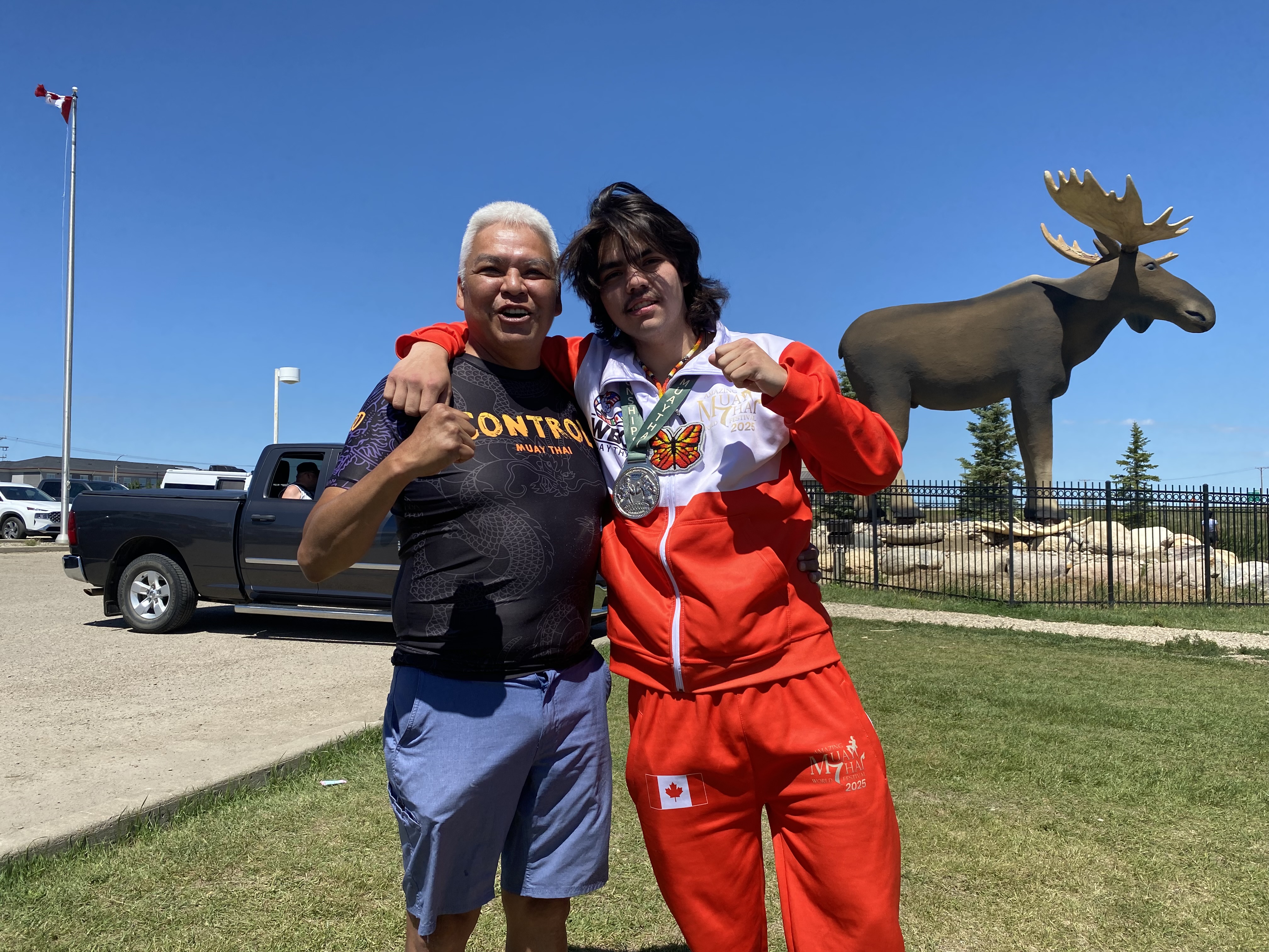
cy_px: 476
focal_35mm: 26
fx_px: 953
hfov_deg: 67.3
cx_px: 634
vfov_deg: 53.1
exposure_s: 1/2463
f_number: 1.8
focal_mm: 4.25
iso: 32
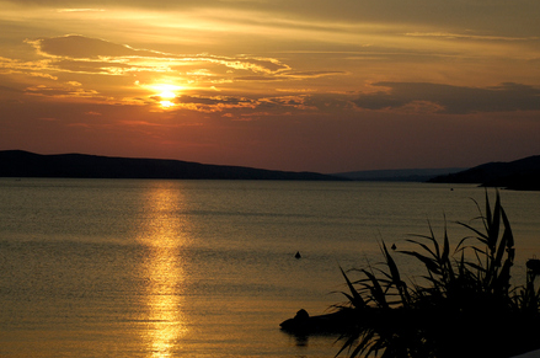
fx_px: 1647
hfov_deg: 18.6
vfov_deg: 12.4
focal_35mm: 110
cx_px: 274
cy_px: 172
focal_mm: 70
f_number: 9.5
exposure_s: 1/350
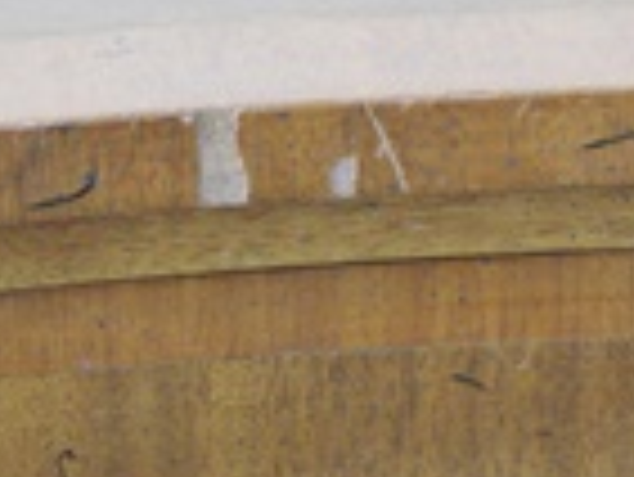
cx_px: 477
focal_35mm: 245
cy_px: 436
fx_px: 4491
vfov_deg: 6.1
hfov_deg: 8.1
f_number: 5.3
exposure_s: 1/60
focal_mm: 40
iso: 500
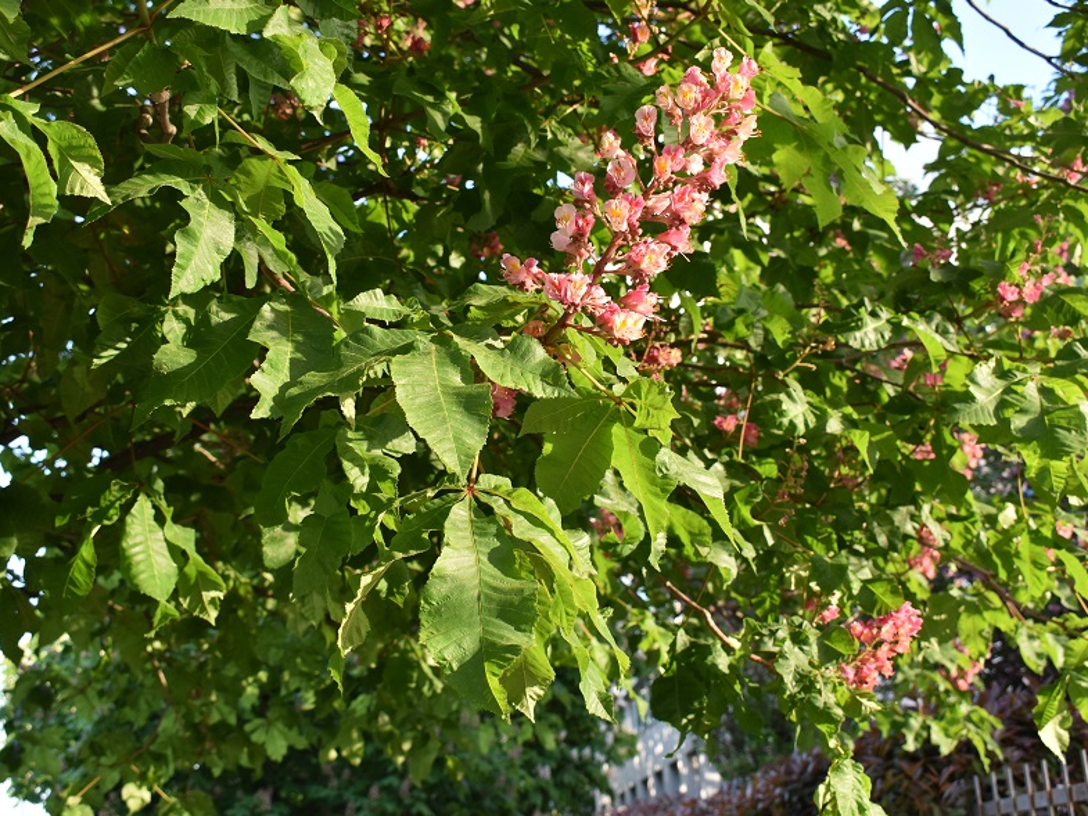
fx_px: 1352
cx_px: 499
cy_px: 406
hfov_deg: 43.8
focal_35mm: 43
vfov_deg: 33.6
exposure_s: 1/200
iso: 400
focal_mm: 26
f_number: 7.1
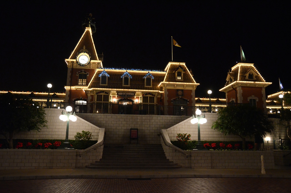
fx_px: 218
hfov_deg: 67.5
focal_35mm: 27
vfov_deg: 47.7
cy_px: 96
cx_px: 146
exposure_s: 1/30
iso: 2500
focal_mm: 18
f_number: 5
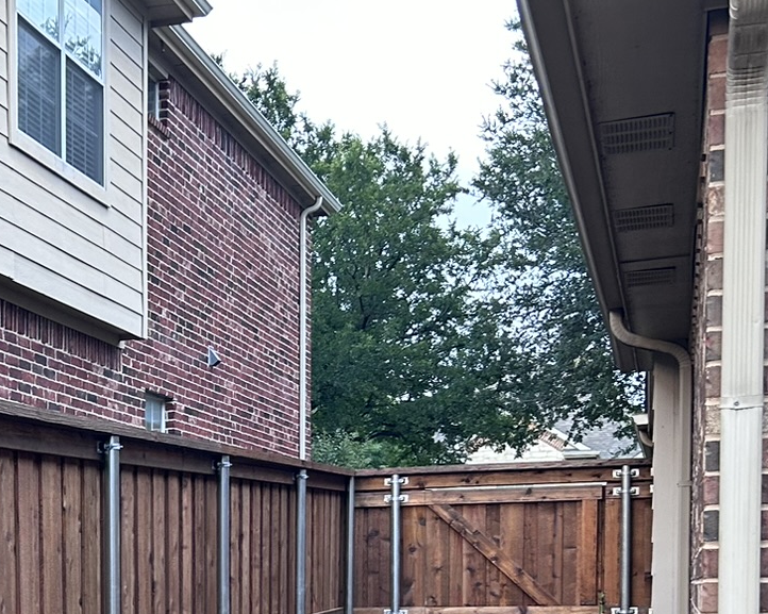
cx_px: -48
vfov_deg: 20.3
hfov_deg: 24.8
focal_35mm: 72
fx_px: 1636
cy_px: 662
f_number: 1.5
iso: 100
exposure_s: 1/121
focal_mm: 5.7
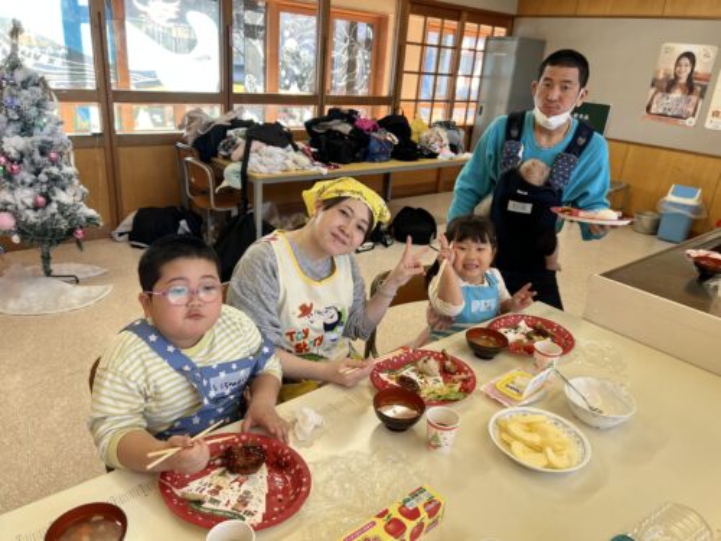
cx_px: 360
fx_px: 542
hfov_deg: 67.3
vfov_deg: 53.1
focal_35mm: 26
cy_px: 270
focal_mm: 5.7
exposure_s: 1/121
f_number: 1.5
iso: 50
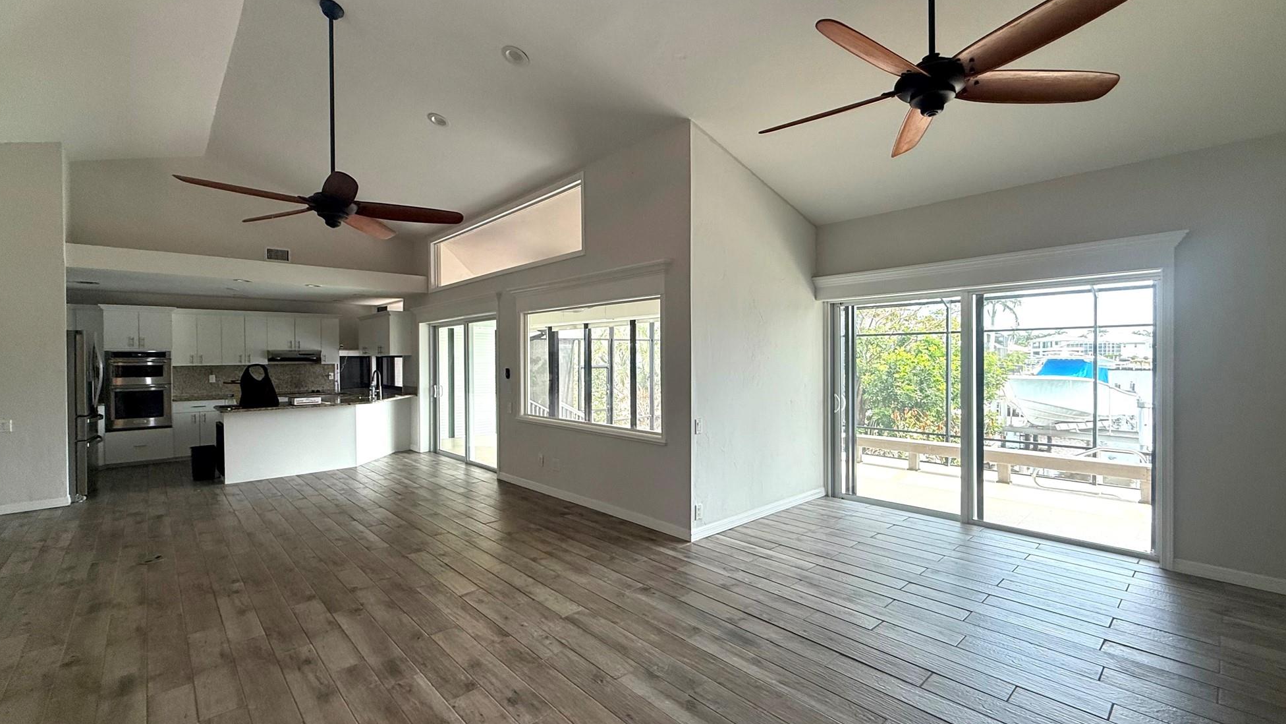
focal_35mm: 16
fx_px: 546
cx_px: 623
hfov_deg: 99.3
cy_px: 362
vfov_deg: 67.1
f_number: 2.2
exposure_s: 1/99
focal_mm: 2.22
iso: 100
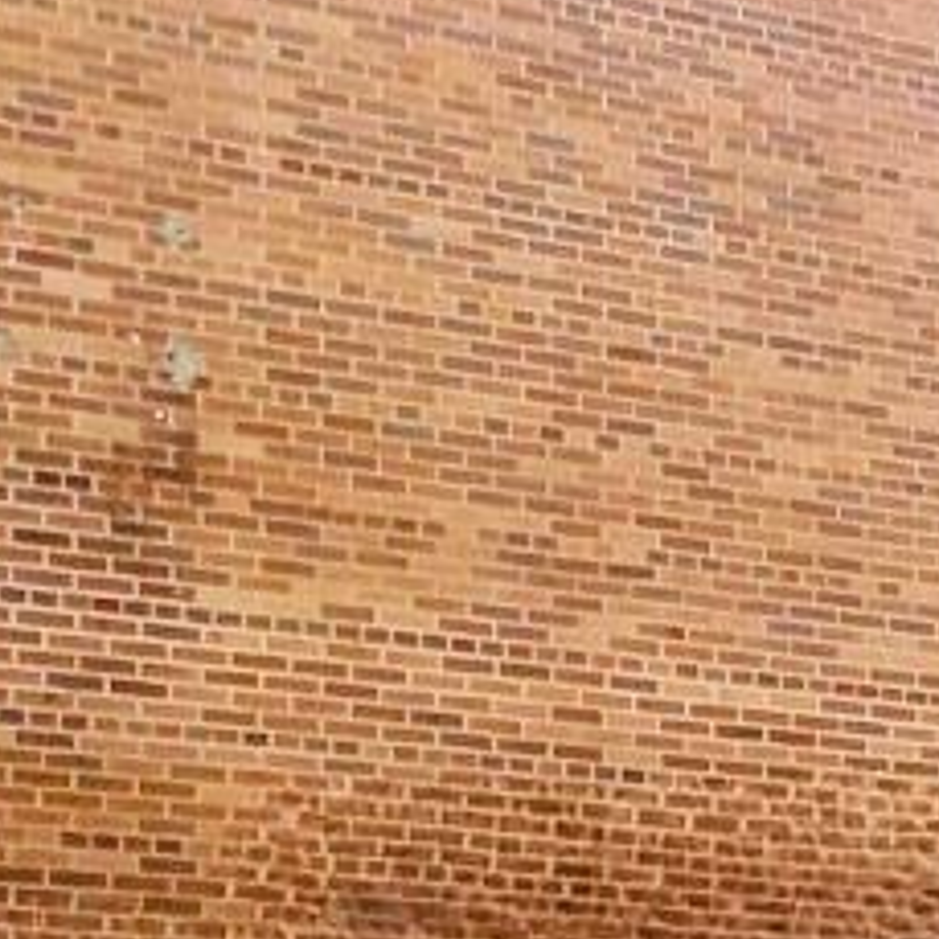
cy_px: 1443
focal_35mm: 91
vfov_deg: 17.1
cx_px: 1058
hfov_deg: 18.3
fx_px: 2793
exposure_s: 1/200
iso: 80
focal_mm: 4
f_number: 3.1
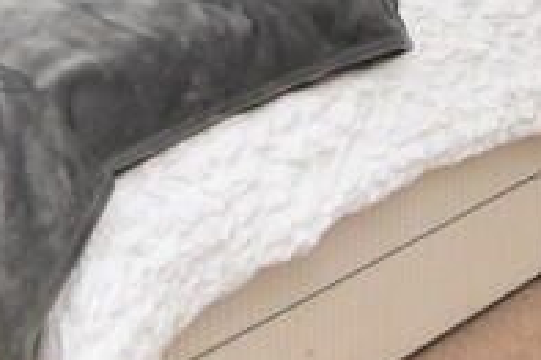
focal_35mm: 78
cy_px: -164
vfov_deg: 16.1
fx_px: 1171
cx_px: 335
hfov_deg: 25.9
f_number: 5
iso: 140
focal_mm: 10
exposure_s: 1/200
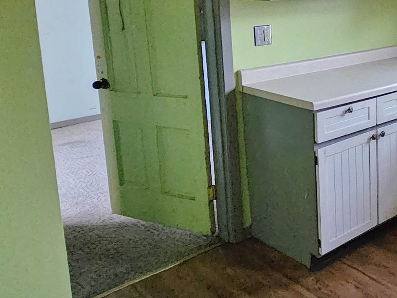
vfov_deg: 34.2
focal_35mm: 41
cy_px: 65
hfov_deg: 39.5
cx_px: 410
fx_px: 470
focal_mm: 2.2
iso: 1250
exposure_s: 1/24
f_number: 2.2
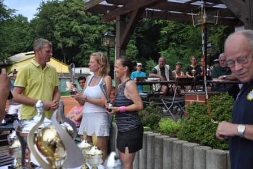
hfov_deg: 46.4
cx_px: 126
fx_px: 295
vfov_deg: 31.8
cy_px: 84
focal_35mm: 42
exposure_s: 1/1250
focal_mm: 28
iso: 400
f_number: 4.5
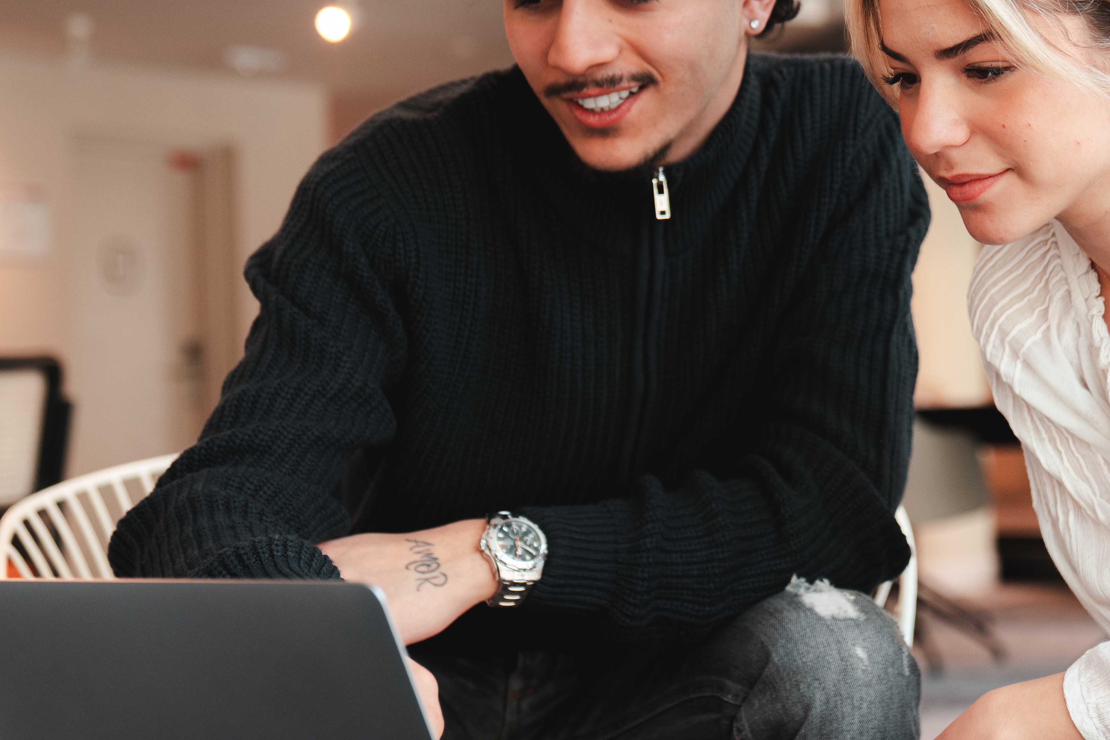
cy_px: 315
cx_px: 788
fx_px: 2960
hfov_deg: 21.1
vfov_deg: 14.3
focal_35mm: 96
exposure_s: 1/400
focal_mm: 44
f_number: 2.8
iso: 320
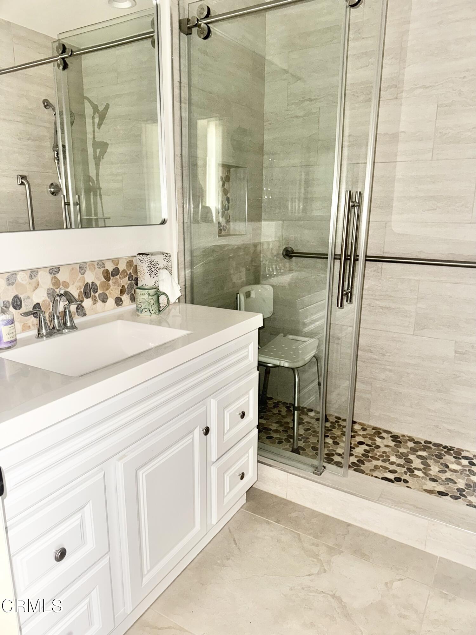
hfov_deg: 56.8
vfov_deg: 71.6
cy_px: 318
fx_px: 440
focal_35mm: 24
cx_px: 238
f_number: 1.78
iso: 100
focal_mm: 6.76
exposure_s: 1/6
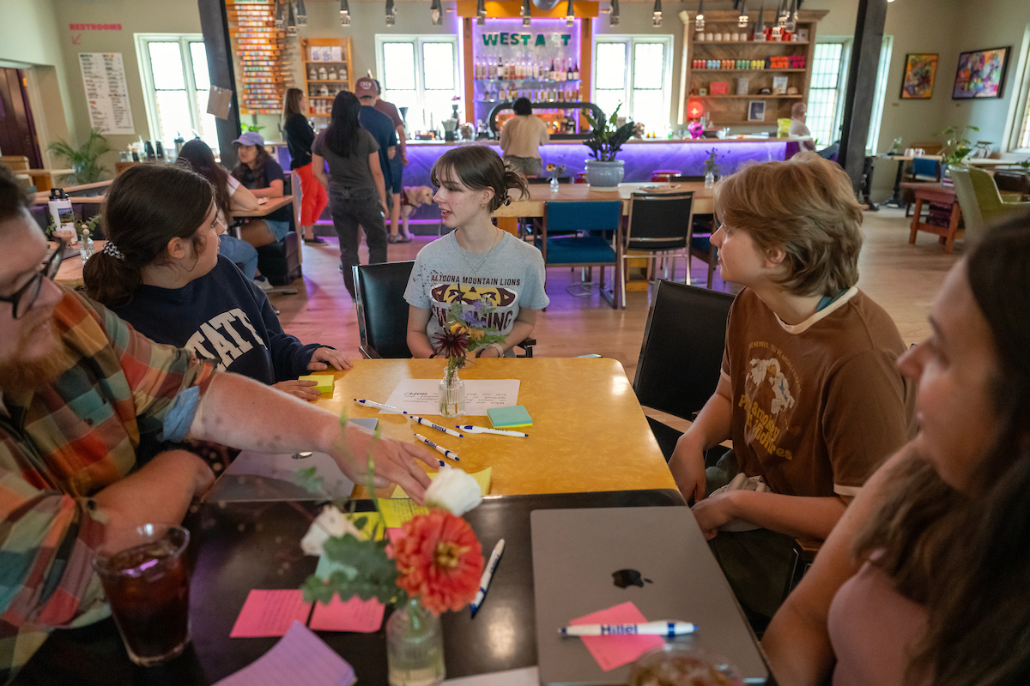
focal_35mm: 24
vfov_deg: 53.1
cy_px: 343
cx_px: 515
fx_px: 687
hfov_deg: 73.7
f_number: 3.2
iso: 3200
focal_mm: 24
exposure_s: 1/200
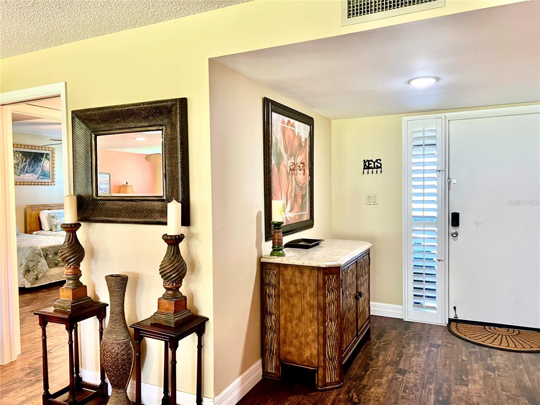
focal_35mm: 26
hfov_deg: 67.3
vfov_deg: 53.1
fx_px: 406
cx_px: 270
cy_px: 202
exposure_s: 1/60
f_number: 1.5
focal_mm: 5.7
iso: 250
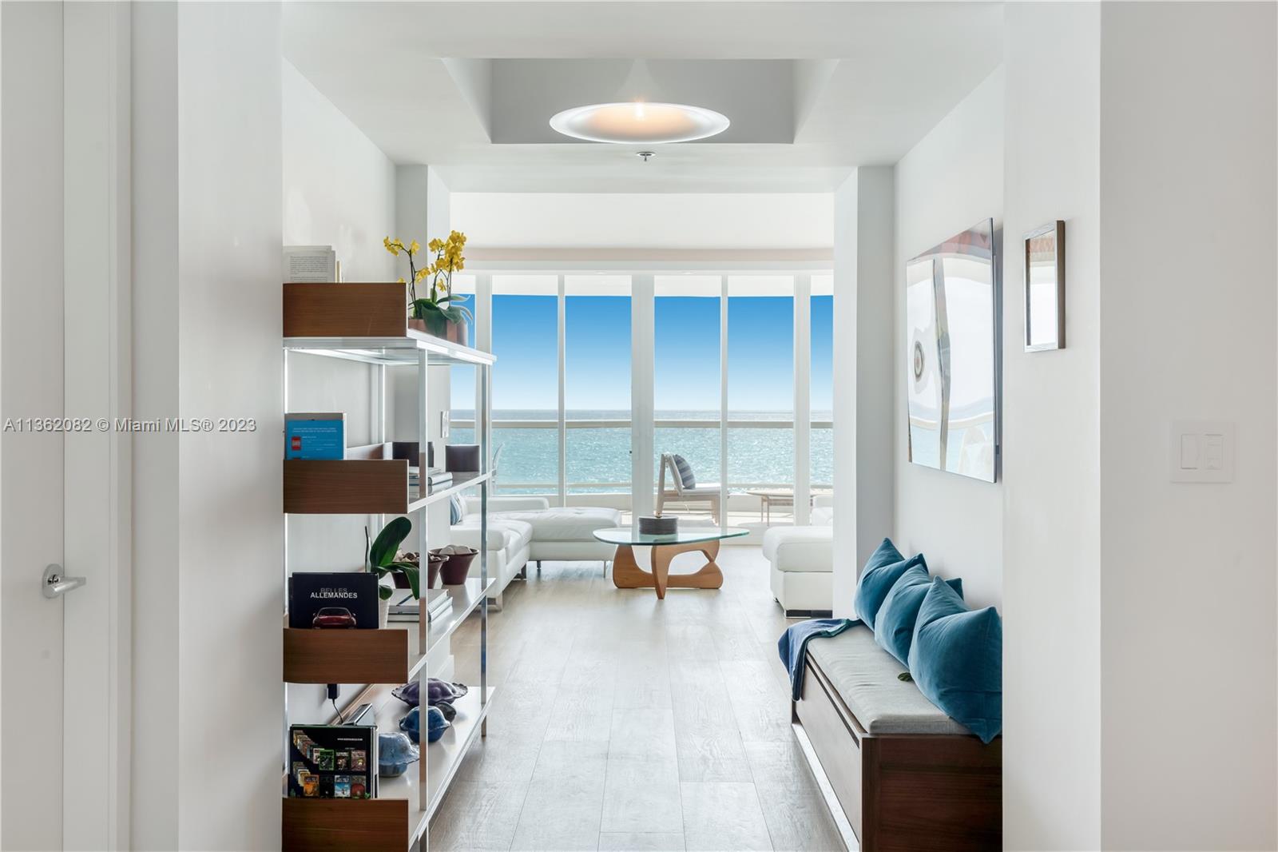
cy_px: 426
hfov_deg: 54.4
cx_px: 639
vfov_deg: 37.8
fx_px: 1242
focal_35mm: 35
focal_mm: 35
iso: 50
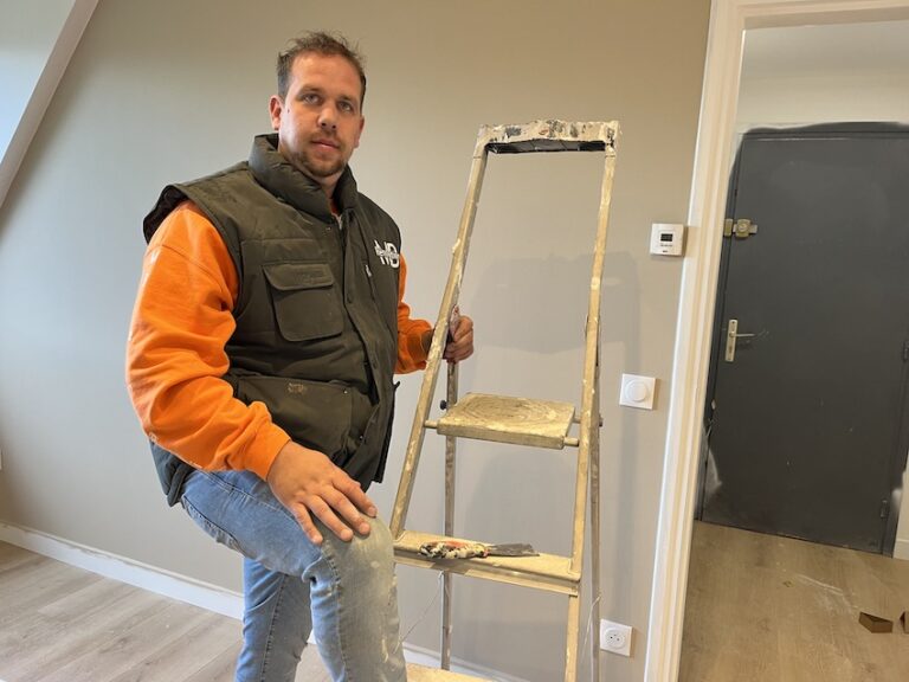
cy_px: 341
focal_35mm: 26
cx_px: 454
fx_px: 683
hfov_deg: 67.3
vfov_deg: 53.1
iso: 64
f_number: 1.6
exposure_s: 1/50
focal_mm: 5.1
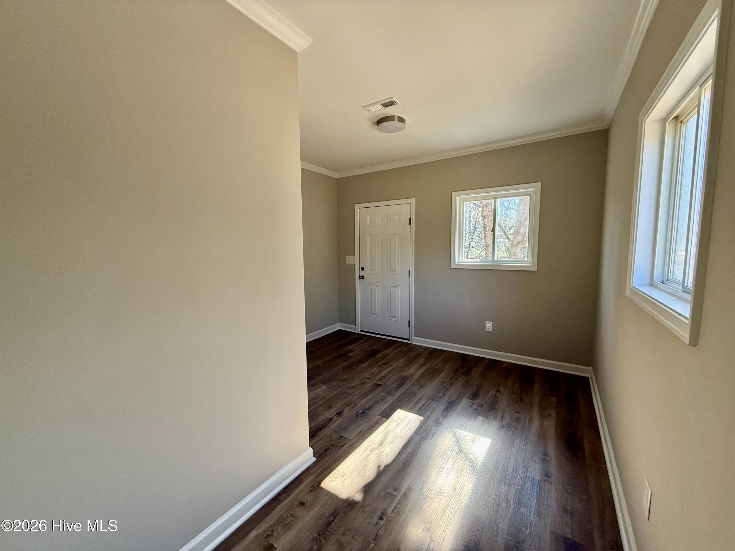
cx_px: 368
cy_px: 276
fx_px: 297
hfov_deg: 102.1
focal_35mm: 14
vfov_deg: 85.7
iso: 160
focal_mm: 2.22
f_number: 2.2
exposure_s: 1/99
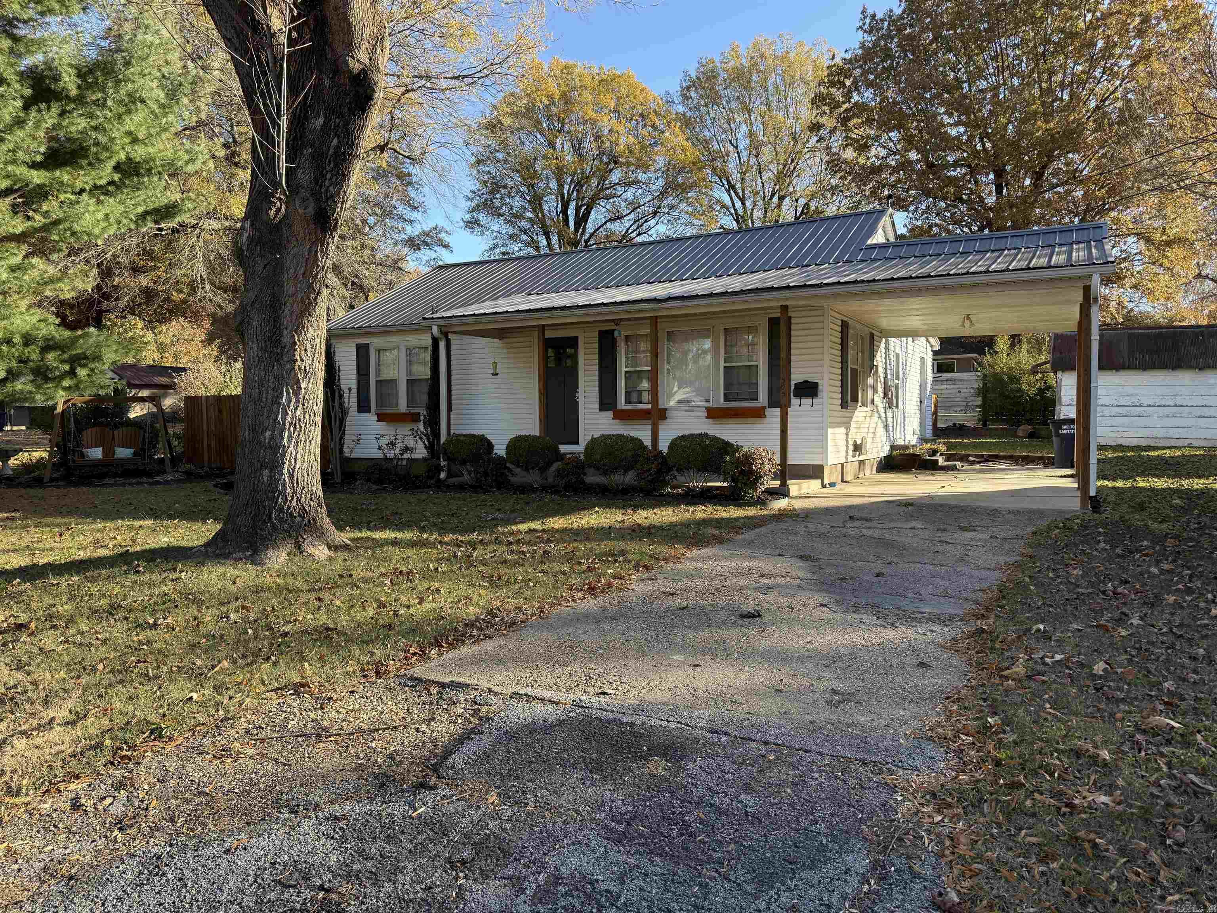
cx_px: 608
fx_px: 844
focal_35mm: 24
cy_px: 456
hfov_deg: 71.6
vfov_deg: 56.8
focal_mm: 6.76
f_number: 1.78
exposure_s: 1/1106
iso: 100
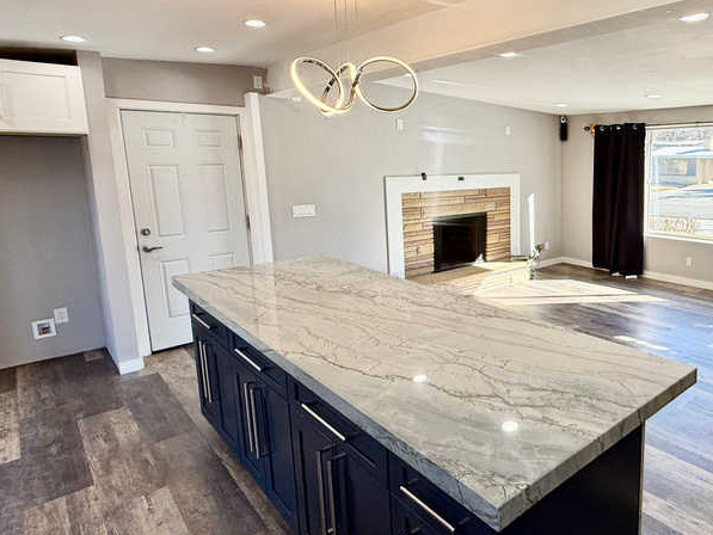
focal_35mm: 24
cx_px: 552
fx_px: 494
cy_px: 232
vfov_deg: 56.6
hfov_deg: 66.2
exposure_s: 1/180
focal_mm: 2.22
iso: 64
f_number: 2.2
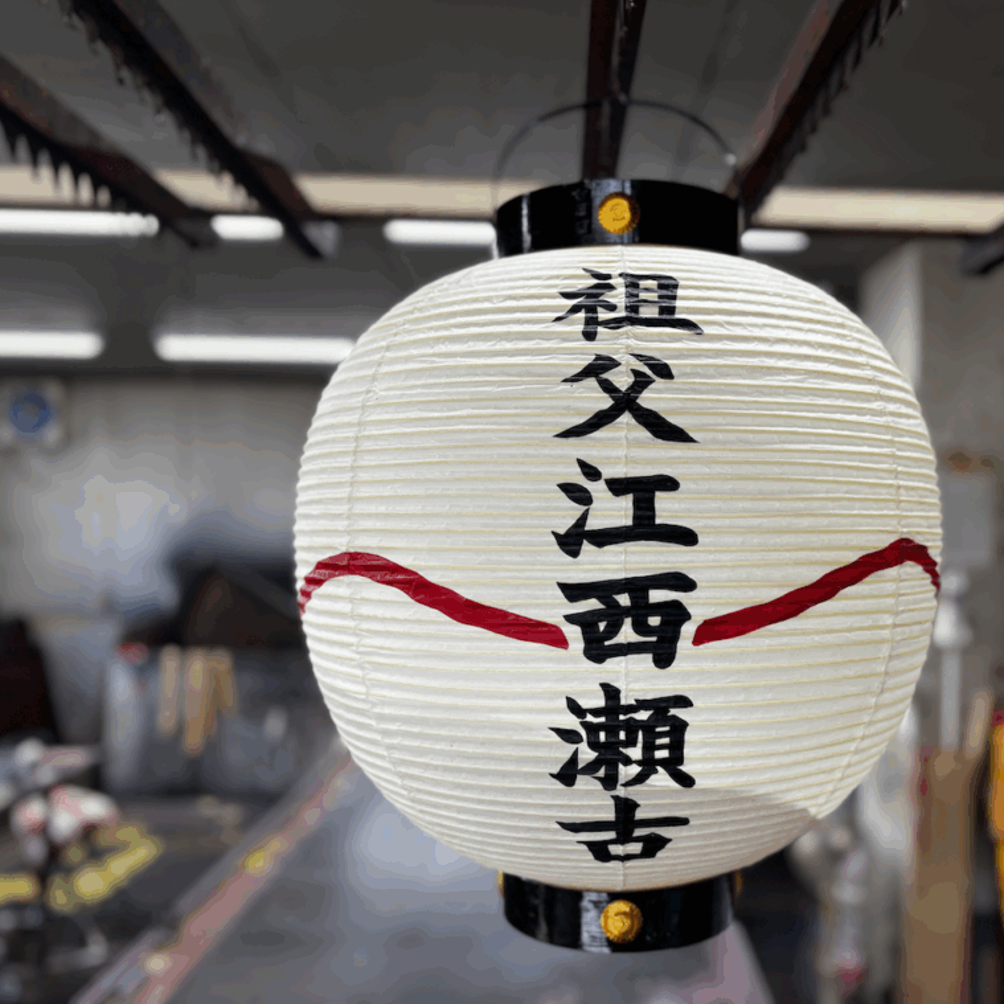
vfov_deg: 52.5
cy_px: 497
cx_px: 608
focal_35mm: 31
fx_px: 1017
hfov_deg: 52.1
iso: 50
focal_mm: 5.96
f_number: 1.6
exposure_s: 1/121
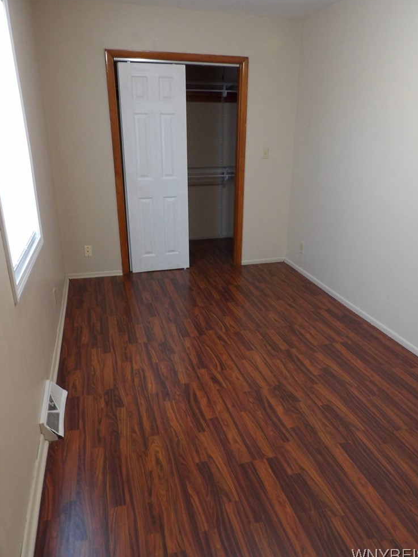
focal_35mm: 25
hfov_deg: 54.9
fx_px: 403
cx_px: 213
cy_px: 282
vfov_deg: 69.4
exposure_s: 1/9
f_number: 3.2
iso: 400
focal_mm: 4.3
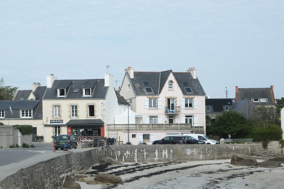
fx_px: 812
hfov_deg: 19.7
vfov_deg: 13.3
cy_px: 93
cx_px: 76
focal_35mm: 103
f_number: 10
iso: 160
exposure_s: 1/170
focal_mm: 45
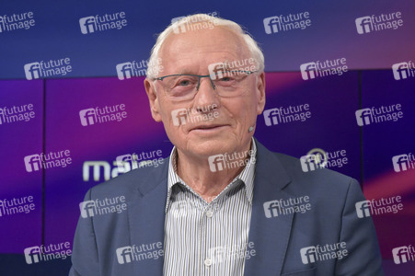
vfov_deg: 24.2
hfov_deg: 35.7
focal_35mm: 56
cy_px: 138
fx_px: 645
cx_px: 208
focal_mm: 56
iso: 2000
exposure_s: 1/200
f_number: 7.1
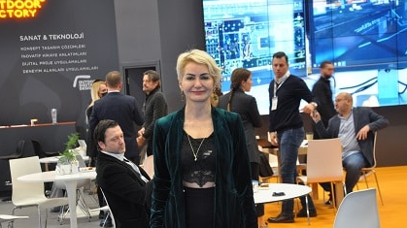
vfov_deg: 15.6
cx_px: 205
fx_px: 830
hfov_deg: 27.5
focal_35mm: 77
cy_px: 126
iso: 1000
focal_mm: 48
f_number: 4.8
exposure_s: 1/30
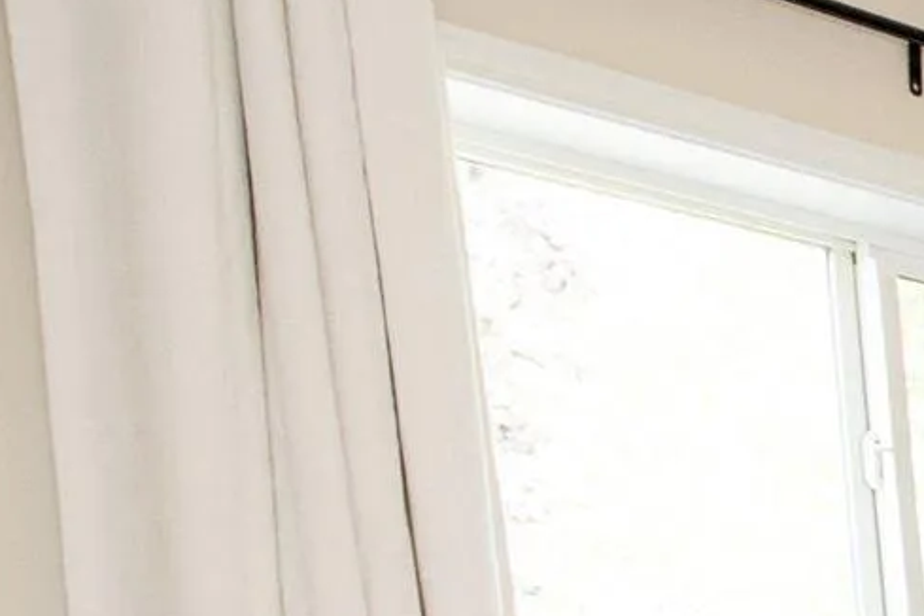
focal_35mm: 88
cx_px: 2353
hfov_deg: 13.9
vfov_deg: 13.0
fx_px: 2258
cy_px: 1325
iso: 800
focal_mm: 14
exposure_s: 1/125
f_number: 5.6
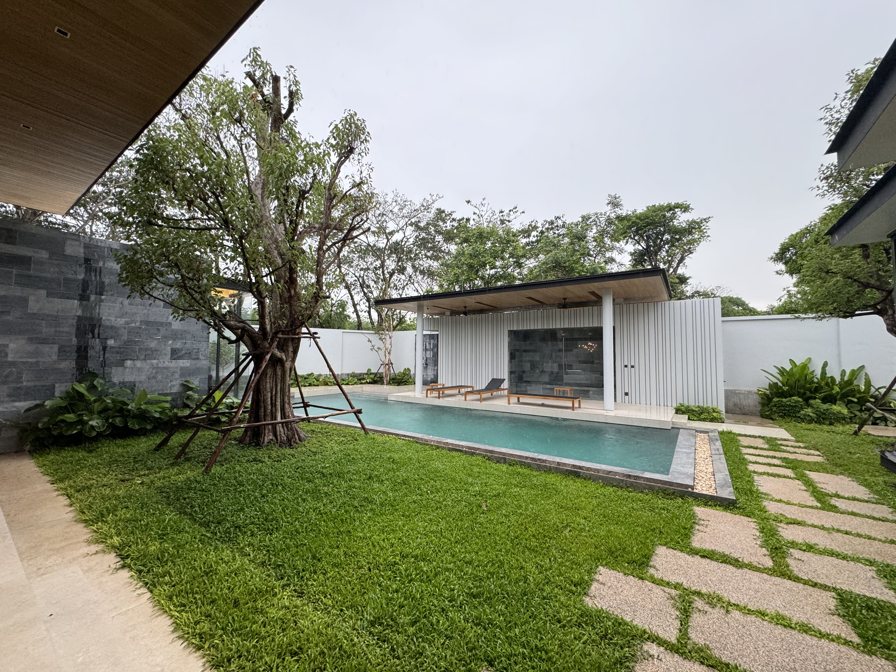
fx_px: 362
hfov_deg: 102.1
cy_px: 336
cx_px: 448
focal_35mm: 14
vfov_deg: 85.7
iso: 200
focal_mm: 2.22
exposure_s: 1/100
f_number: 2.2
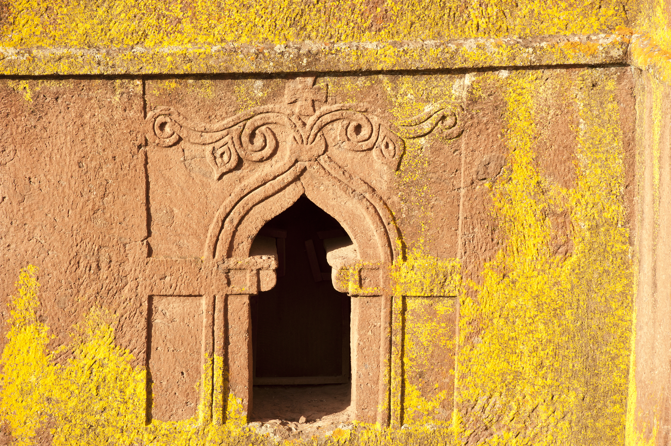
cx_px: 336
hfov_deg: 10.6
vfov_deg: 7.0
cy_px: 223
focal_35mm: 195
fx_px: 3632
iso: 320
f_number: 9
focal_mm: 195
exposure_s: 1/320
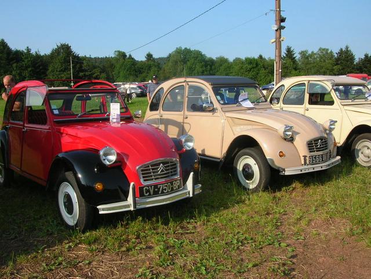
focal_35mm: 35
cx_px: 186
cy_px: 140
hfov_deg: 52.6
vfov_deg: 40.7
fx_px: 375
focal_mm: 5.8
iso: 50
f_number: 5.6
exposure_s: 1/214
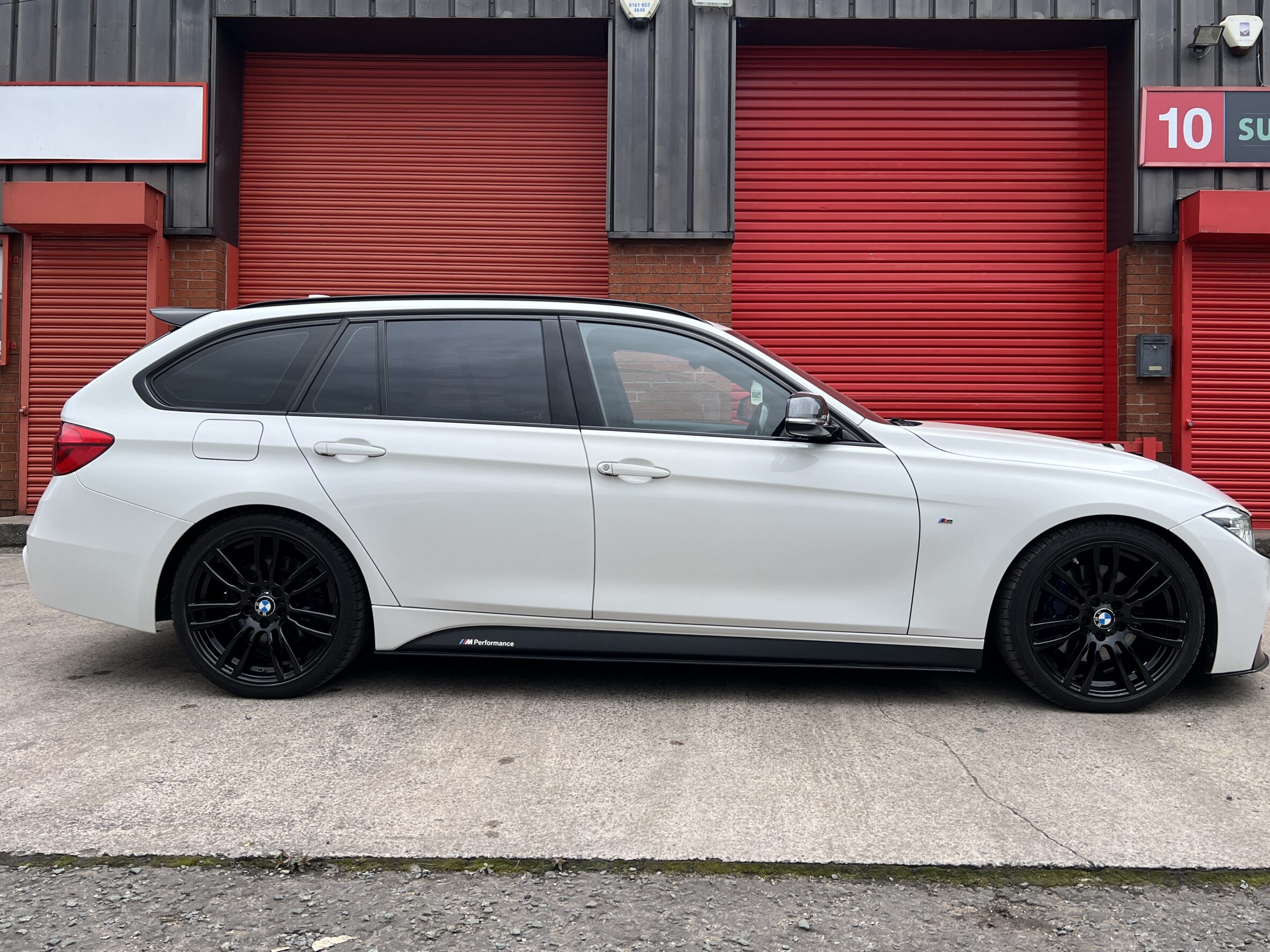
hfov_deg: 63.4
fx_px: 1027
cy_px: 458
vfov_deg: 49.7
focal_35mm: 28
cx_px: 642
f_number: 1.5
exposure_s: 1/1196
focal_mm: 5.7
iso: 50
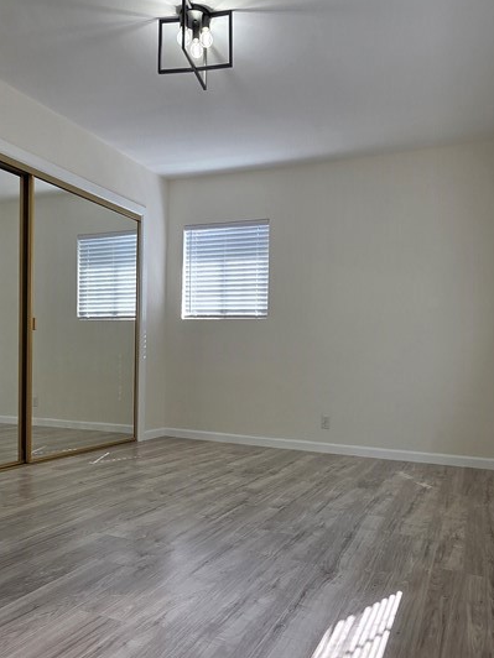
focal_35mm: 25
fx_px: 476
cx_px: 255
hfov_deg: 54.9
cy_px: 382
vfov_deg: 68.9
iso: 50
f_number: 2.2
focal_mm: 2.2
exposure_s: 1/165
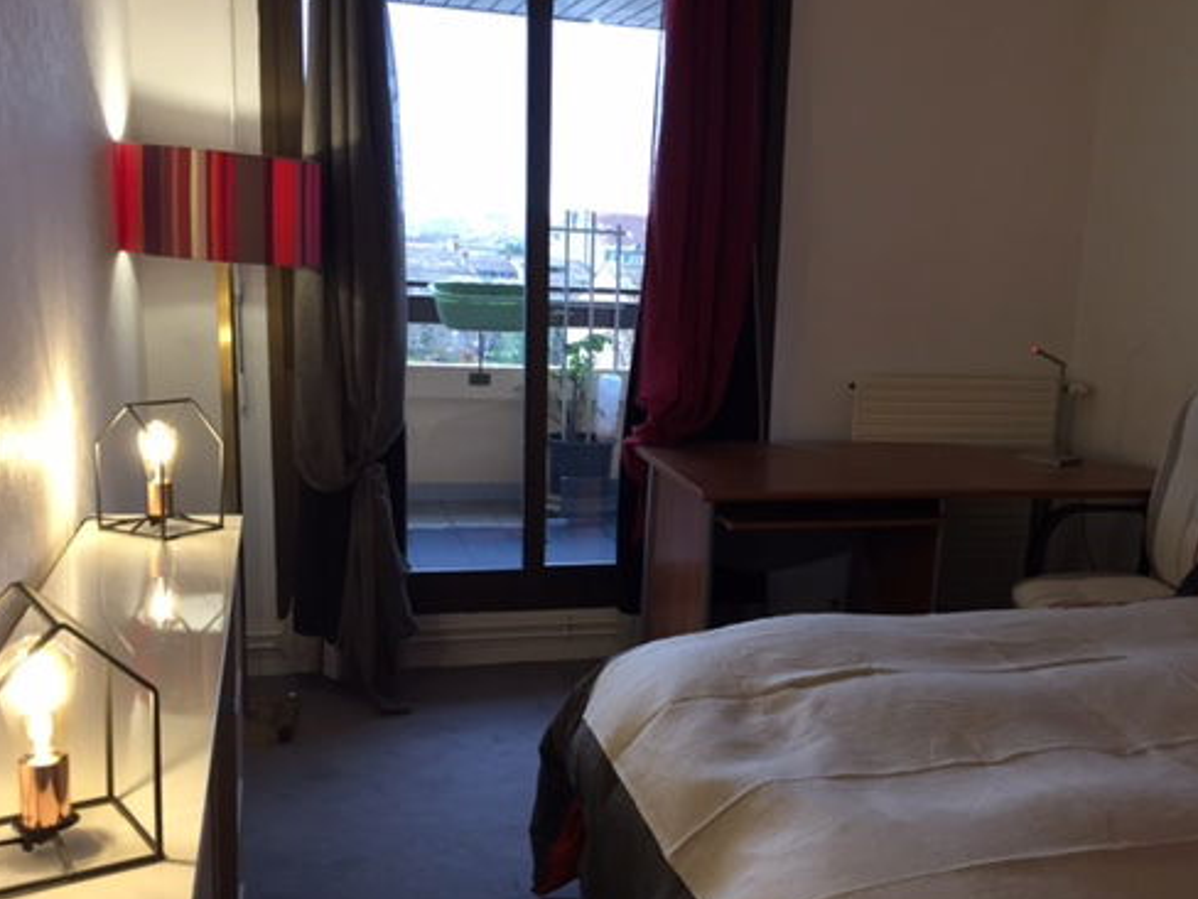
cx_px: 734
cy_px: 538
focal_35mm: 38
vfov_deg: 37.6
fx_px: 1315
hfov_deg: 48.6
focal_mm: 4.15
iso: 50
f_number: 2.2
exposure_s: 1/33
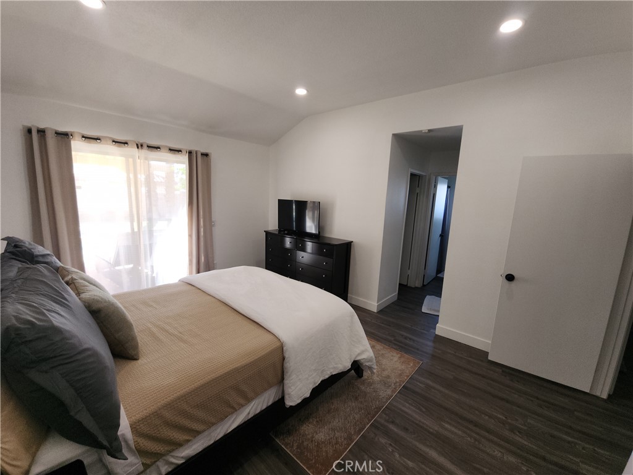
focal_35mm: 13
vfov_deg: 89.9
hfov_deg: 106.2
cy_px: 238
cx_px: 316
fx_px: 238
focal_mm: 2.2
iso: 50
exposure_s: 1/60
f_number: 2.2
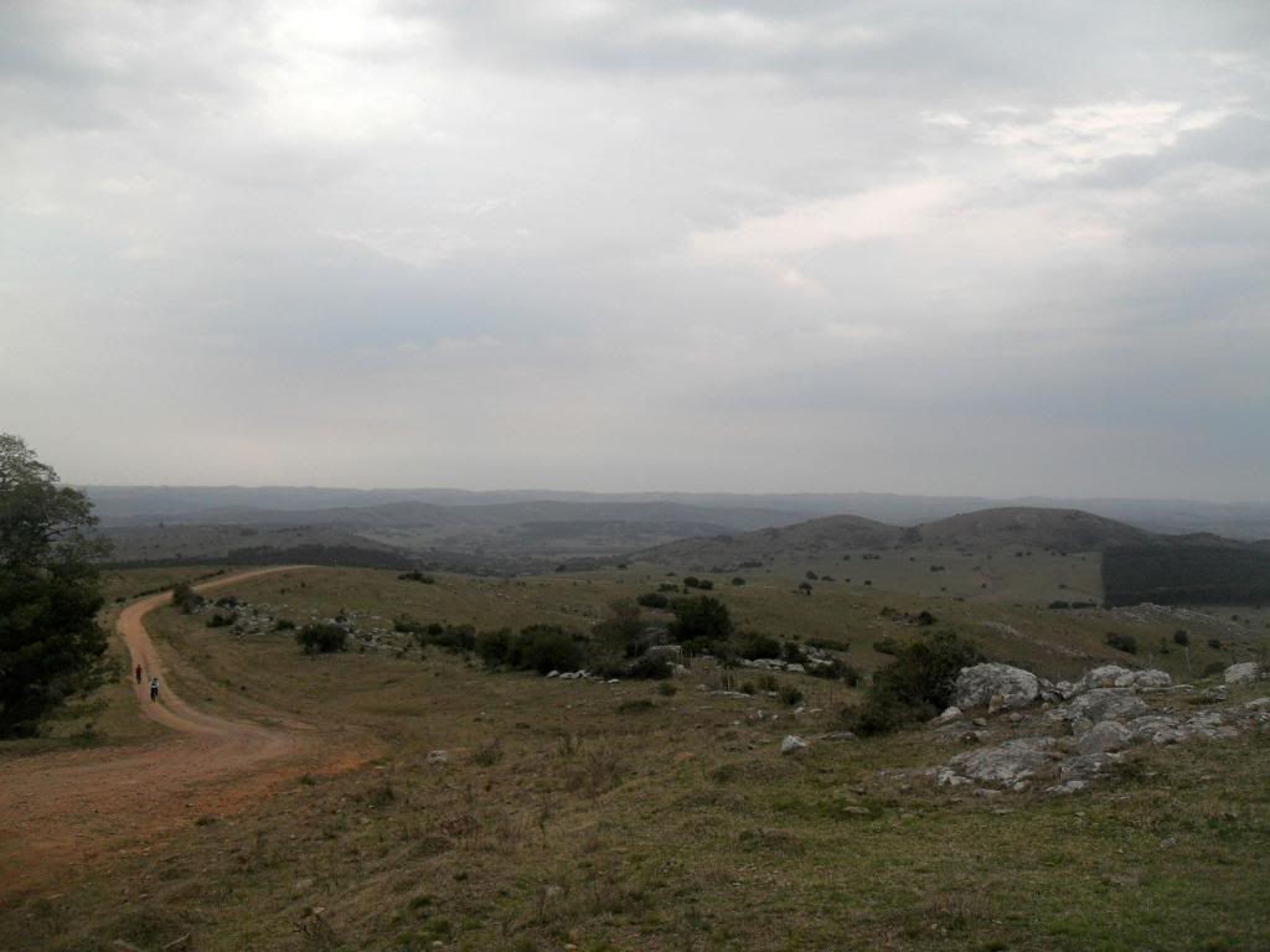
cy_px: 476
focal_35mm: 35
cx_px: 635
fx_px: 1284
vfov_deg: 40.7
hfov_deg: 52.6
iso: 100
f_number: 2.8
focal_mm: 6.2
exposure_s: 1/500
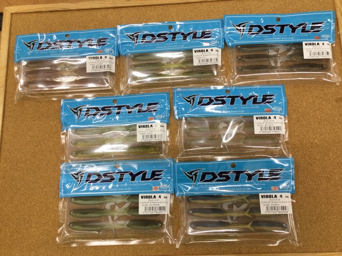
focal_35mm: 31
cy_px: 128
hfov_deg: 58.4
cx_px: 171
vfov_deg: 45.4
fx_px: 306
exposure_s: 1/40
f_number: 2.4
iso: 25
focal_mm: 3.3
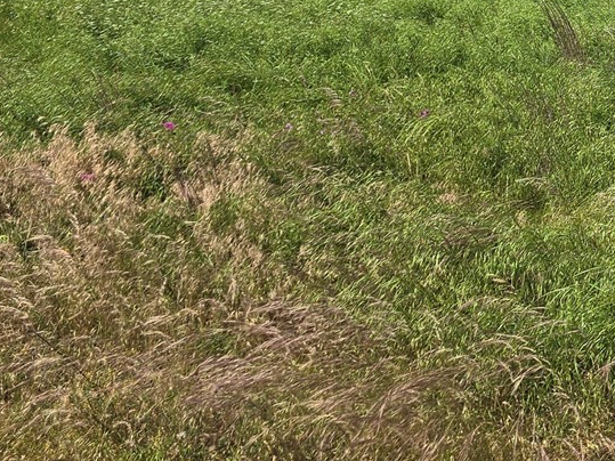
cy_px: -31
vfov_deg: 17.4
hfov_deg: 20.8
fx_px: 1457
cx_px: 884
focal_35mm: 82
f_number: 1.7
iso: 12
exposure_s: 1/1179
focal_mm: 6.3
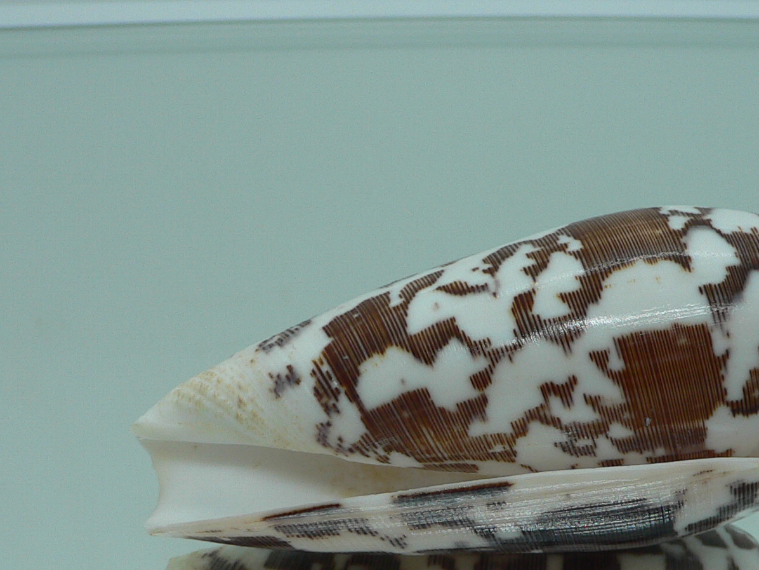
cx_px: 514
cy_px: 432
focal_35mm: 59
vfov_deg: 24.5
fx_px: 1294
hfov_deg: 32.4
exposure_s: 1/60
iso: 80
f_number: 2.8
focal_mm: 4.6
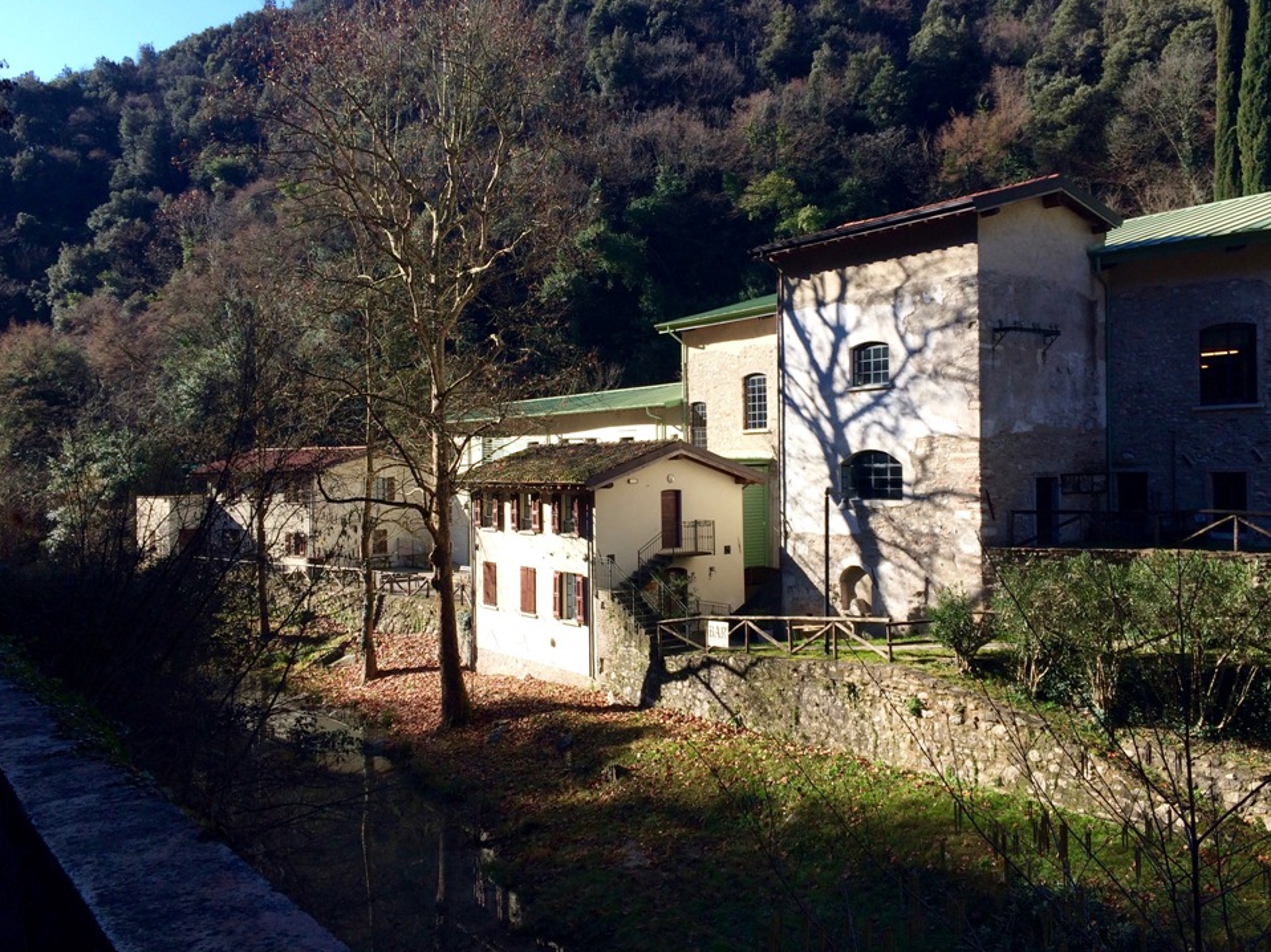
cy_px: 459
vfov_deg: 45.4
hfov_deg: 58.3
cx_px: 658
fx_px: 1138
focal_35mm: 31
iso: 32
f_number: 2.2
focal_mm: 4.15
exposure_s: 1/892
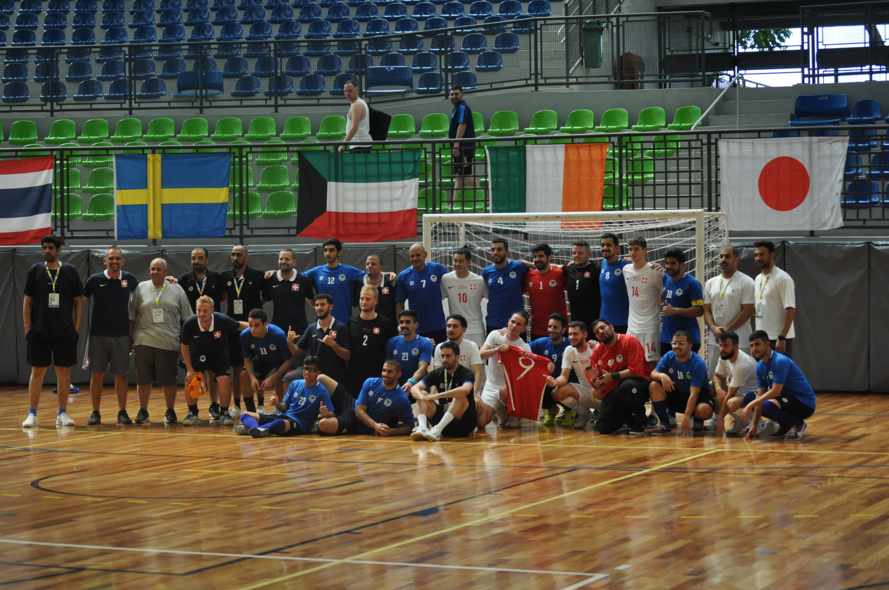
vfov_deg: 16.5
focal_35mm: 82
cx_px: 444
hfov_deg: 24.6
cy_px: 295
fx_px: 2035
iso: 800
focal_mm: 55
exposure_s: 1/800
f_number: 4
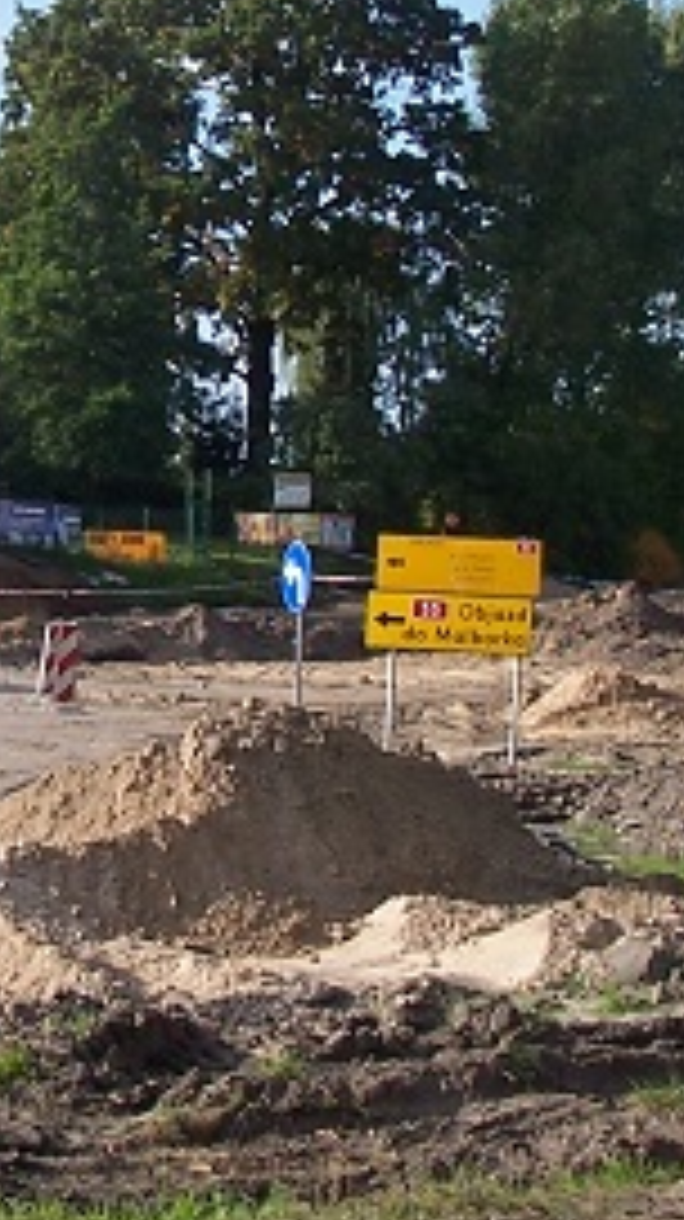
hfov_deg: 11.2
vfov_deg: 20.0
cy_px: 470
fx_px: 3458
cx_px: 4
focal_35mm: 107
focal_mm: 6.3
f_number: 4
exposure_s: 1/500
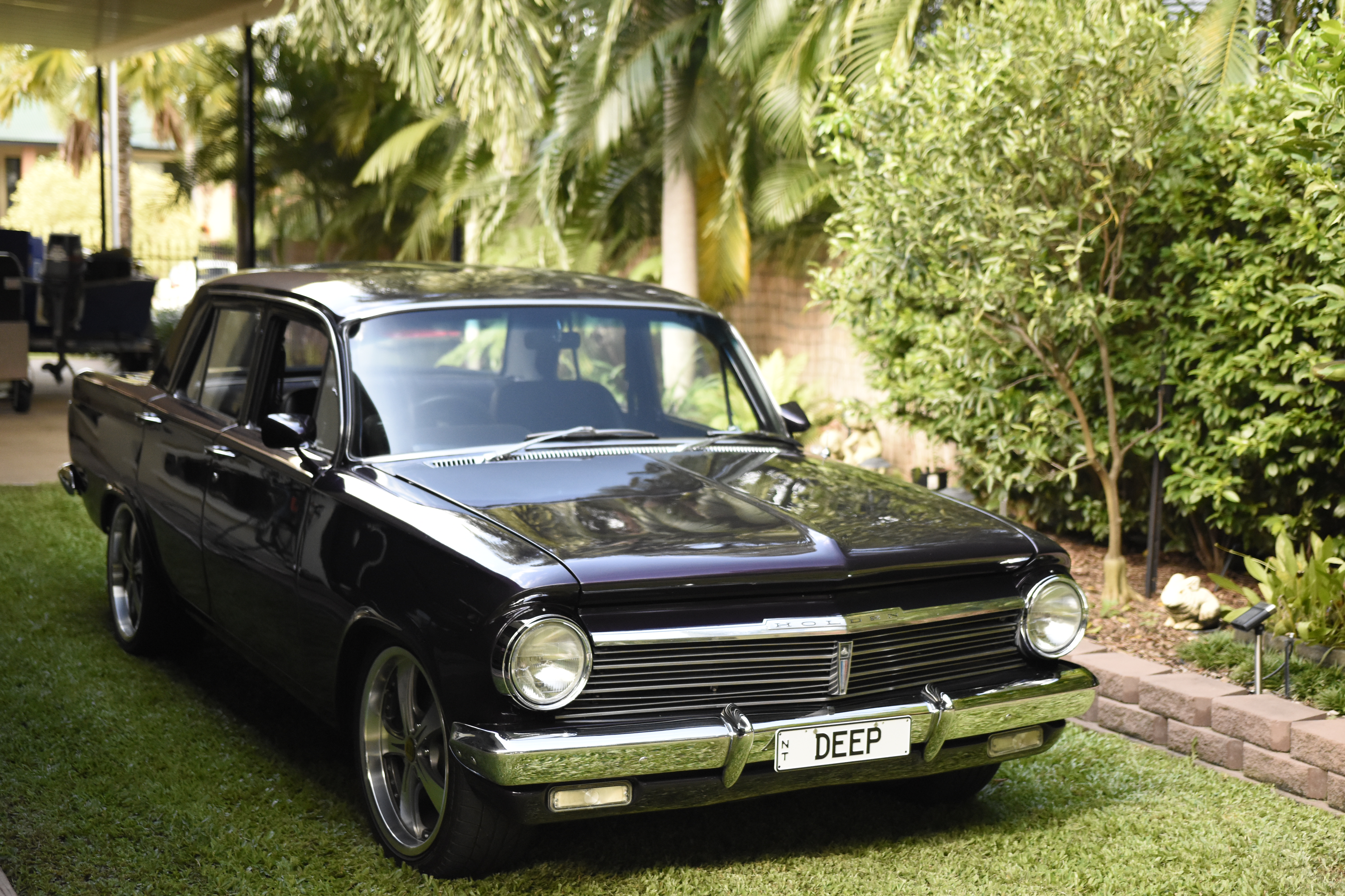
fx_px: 1961
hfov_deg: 37.9
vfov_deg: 25.8
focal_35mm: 52
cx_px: 672
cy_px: 448
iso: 1600
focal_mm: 35
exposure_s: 1/800
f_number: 1.8
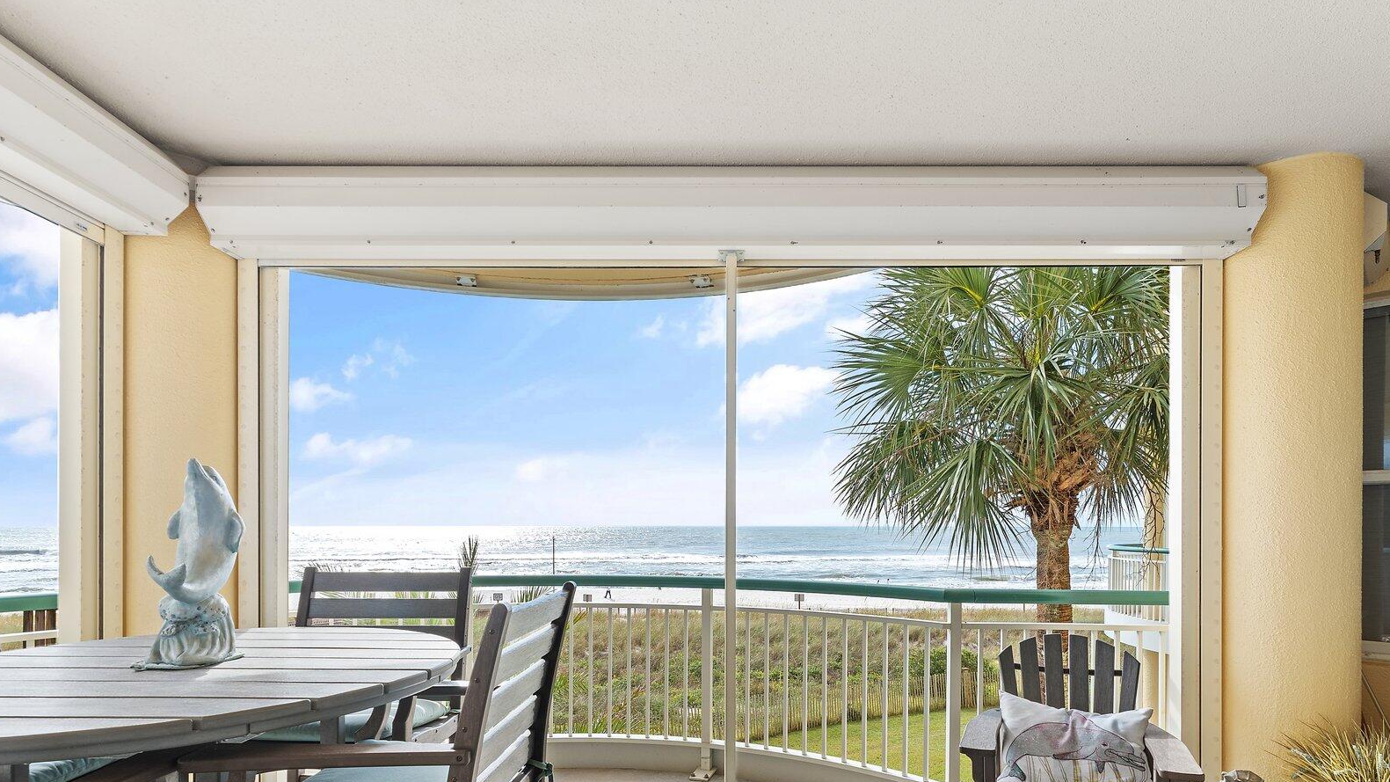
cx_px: 724
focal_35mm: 19
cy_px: 525
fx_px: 700
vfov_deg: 57.0
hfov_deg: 89.5
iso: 100
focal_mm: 14
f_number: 10
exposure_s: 1/13
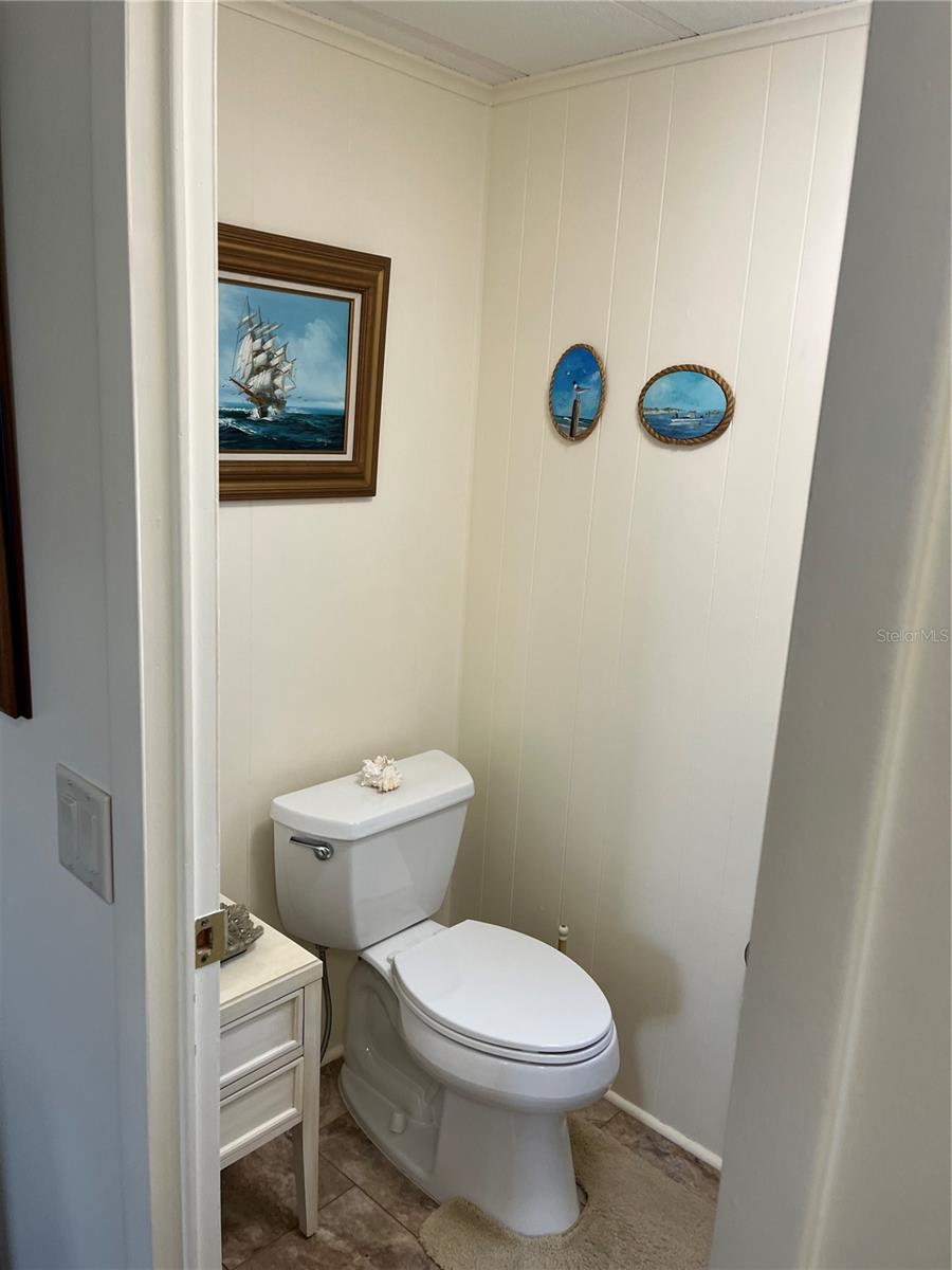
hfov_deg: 53.1
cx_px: 476
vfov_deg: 67.3
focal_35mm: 26
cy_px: 635
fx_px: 953
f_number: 1.6
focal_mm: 5.1
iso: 64
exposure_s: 1/120
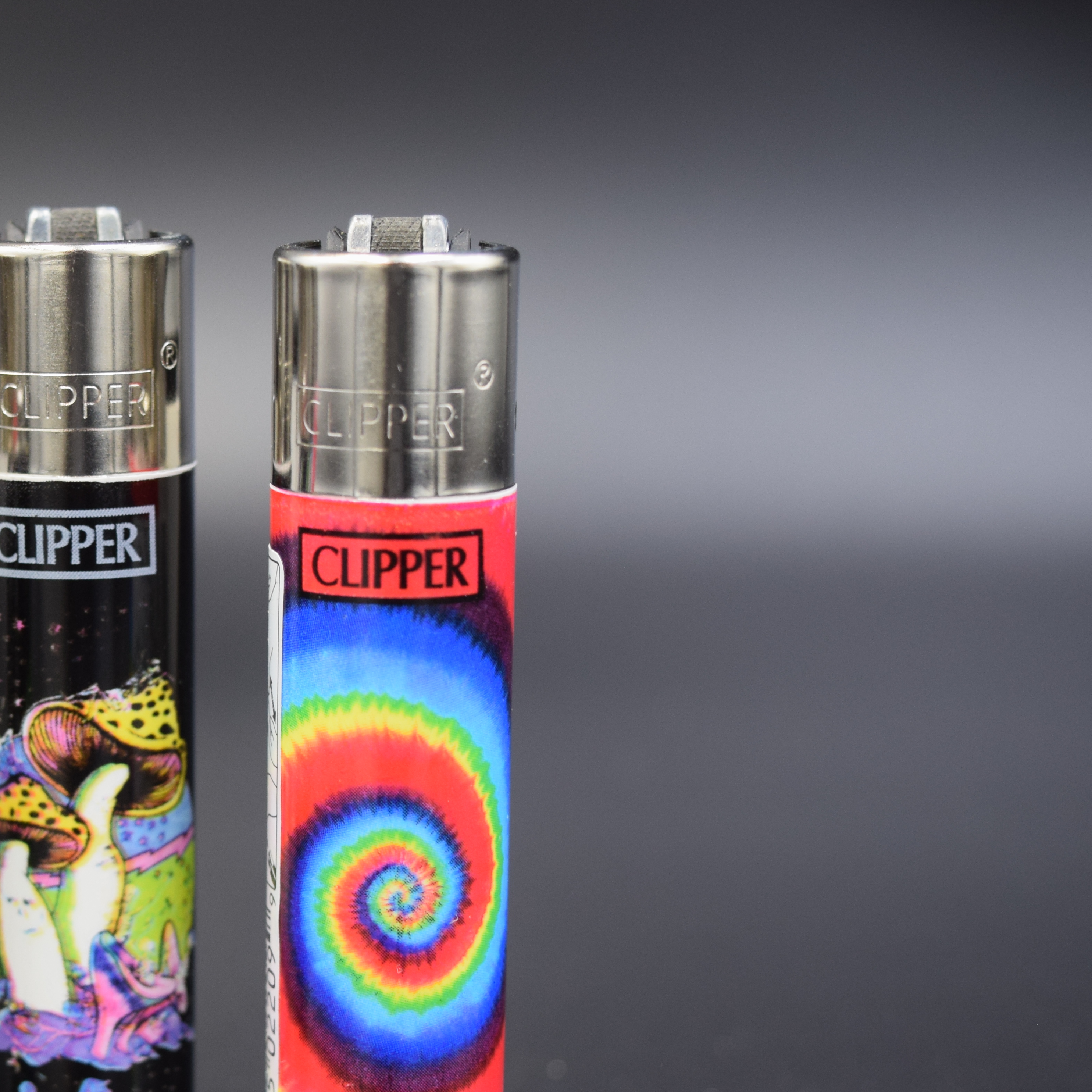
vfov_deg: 16.9
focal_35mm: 103
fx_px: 3676
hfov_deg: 16.6
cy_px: 719
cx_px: 12
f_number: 5.6
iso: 500
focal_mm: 40
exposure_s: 1/125
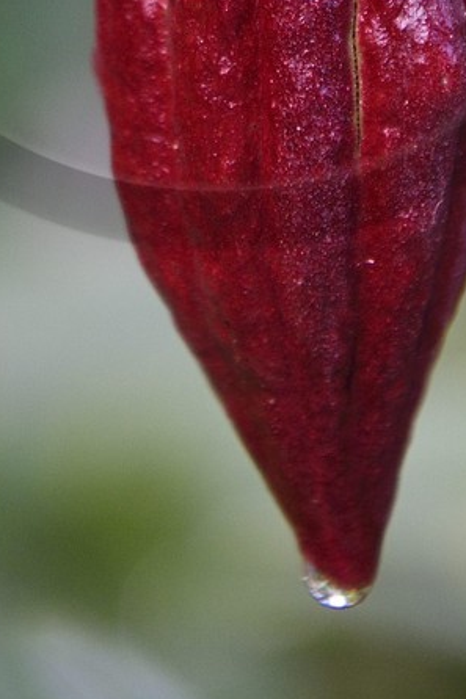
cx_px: 217
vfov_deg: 8.1
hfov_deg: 5.5
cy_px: -240
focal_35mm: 251
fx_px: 4877
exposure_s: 1/60
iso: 800
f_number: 5
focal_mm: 70
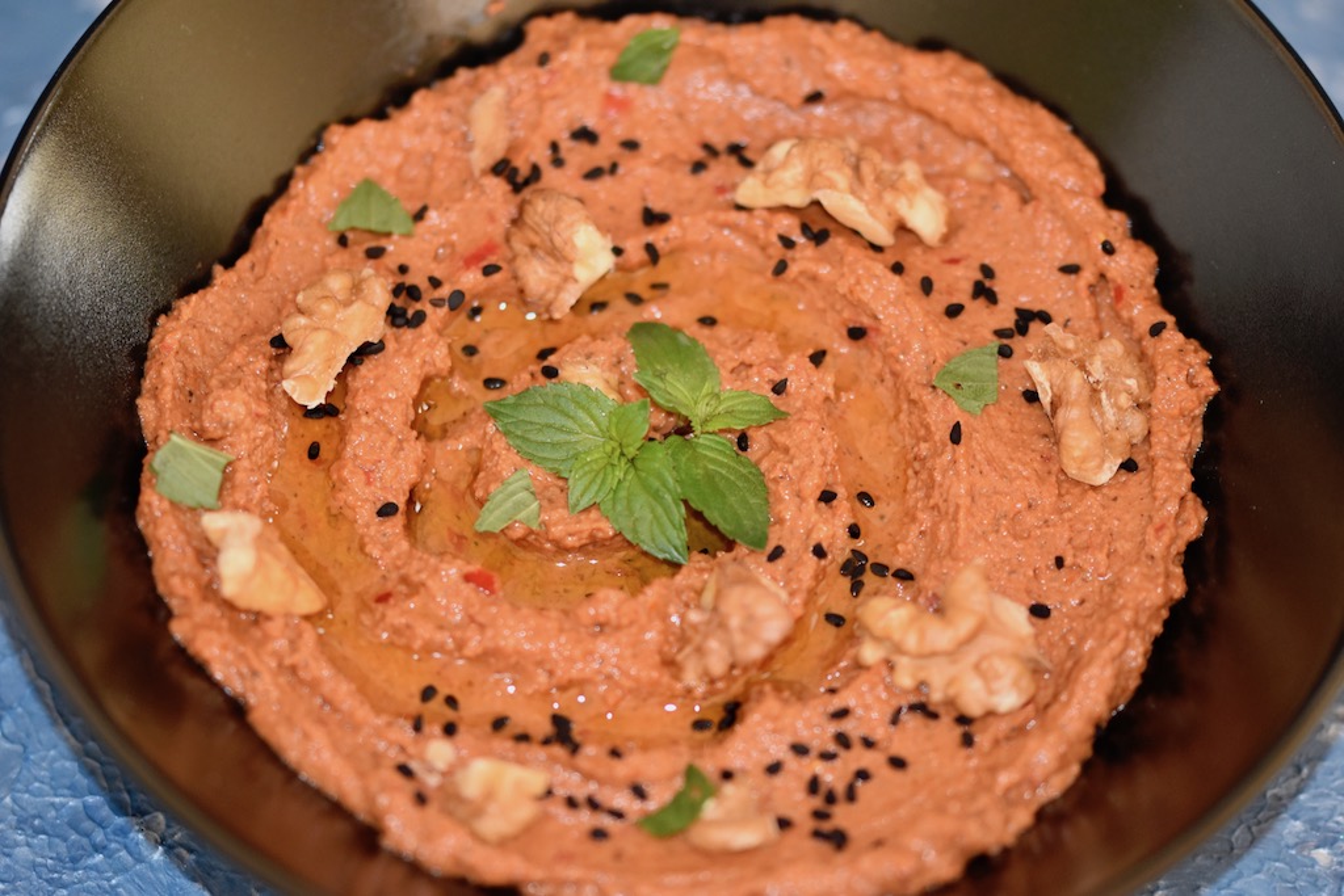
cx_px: 672
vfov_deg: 8.7
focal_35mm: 158
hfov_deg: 13.0
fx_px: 5880
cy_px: 448
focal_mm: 105
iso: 1000
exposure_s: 1/60
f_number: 3.3
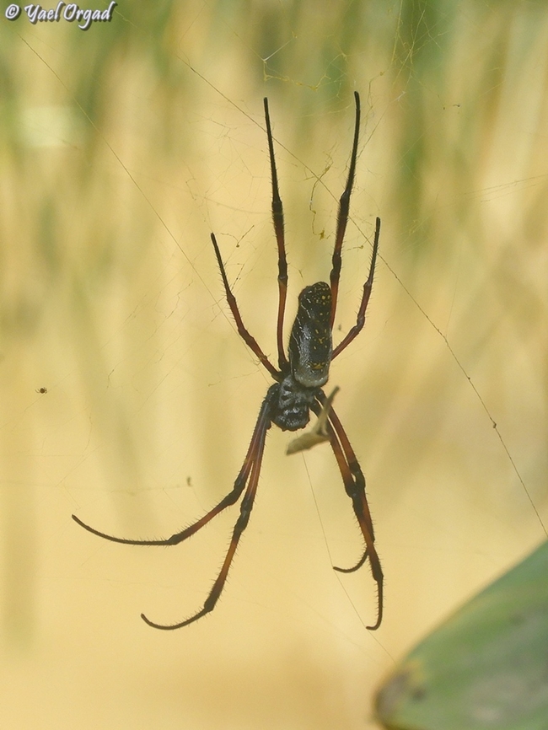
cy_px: 365
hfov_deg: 4.1
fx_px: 7595
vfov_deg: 5.5
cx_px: 274
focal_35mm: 360
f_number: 5.6
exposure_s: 1/125
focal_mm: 64.5
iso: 140
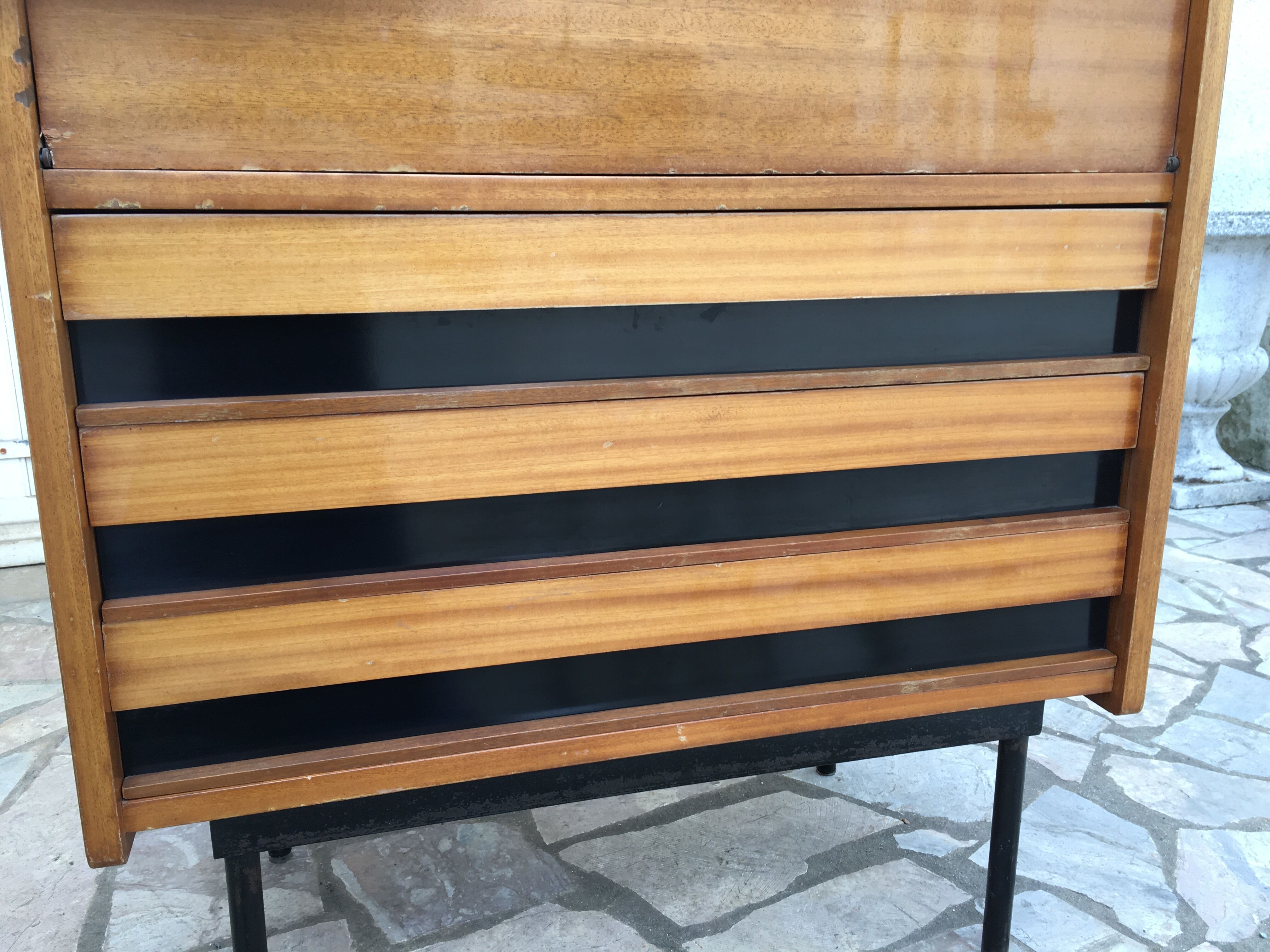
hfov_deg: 61.7
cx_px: 635
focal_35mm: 29
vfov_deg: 48.2
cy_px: 476
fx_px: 1064
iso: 25
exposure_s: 1/100
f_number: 2.2
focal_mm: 4.15
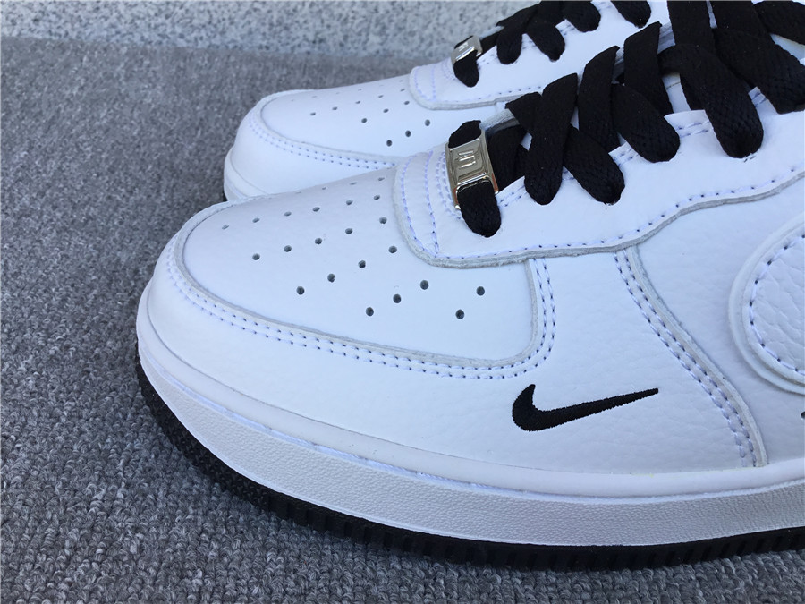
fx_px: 721
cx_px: 402
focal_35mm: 31
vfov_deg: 45.4
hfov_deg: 58.4
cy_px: 302
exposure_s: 1/228
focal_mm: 3.3
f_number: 2.4
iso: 25
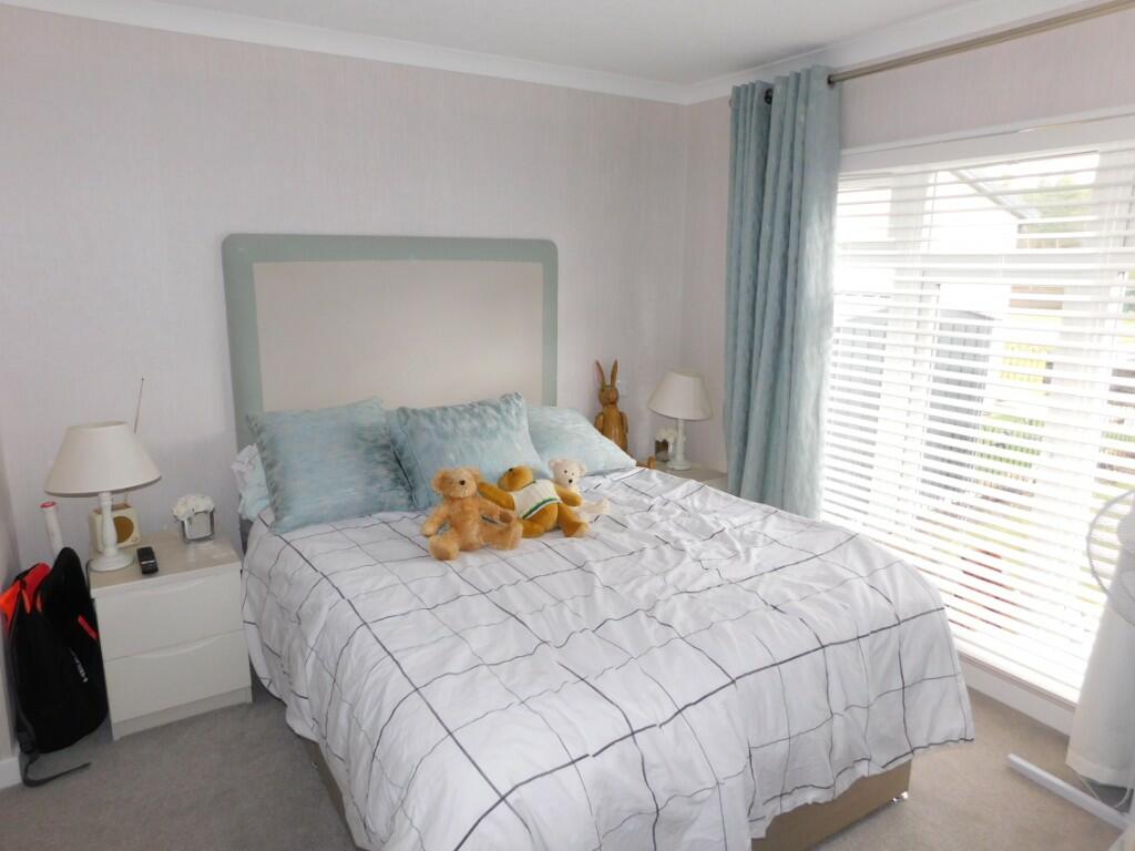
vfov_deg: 58.9
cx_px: 568
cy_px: 426
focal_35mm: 23
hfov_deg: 73.9
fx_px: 754
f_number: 3
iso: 180
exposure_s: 1/30
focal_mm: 4
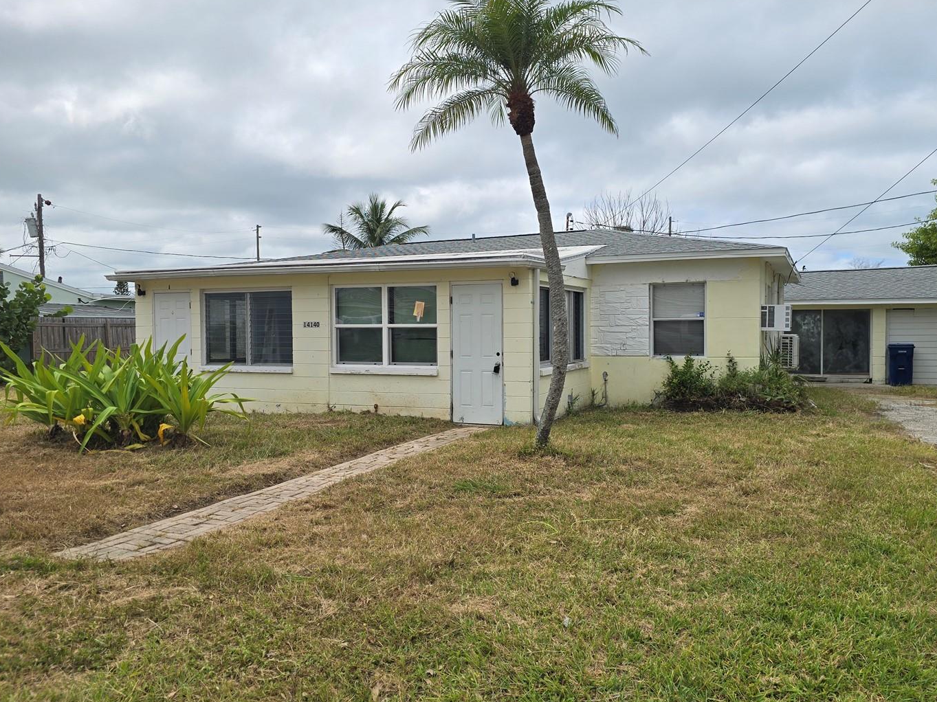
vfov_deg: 51.3
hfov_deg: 65.1
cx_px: 529
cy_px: 348
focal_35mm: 27
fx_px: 731
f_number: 1.7
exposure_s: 1/726
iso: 12
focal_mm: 6.3
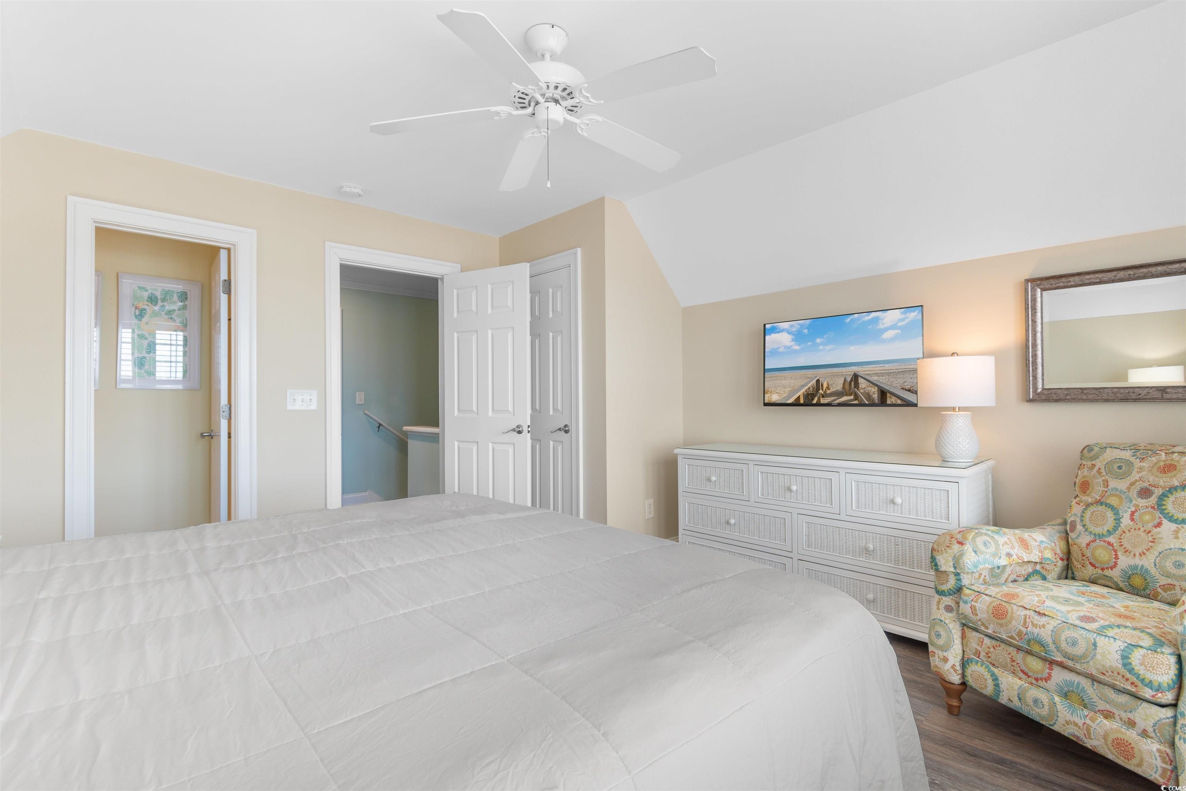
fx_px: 527
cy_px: 396
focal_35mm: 16
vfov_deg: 73.7
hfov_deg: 96.7
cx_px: 593
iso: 100
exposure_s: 1/13
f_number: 4.8
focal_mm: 11
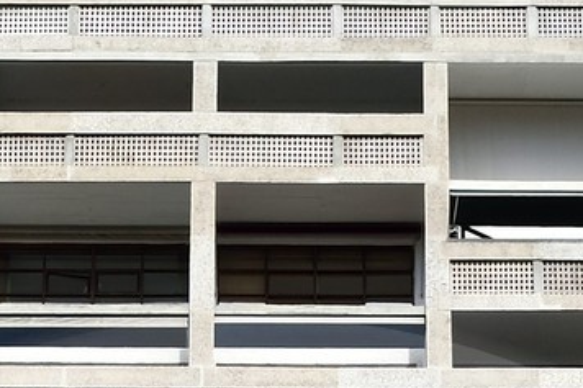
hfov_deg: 12.7
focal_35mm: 162
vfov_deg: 7.6
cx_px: 249
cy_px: 1083
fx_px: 2622
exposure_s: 1/200
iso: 200
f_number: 14
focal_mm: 24
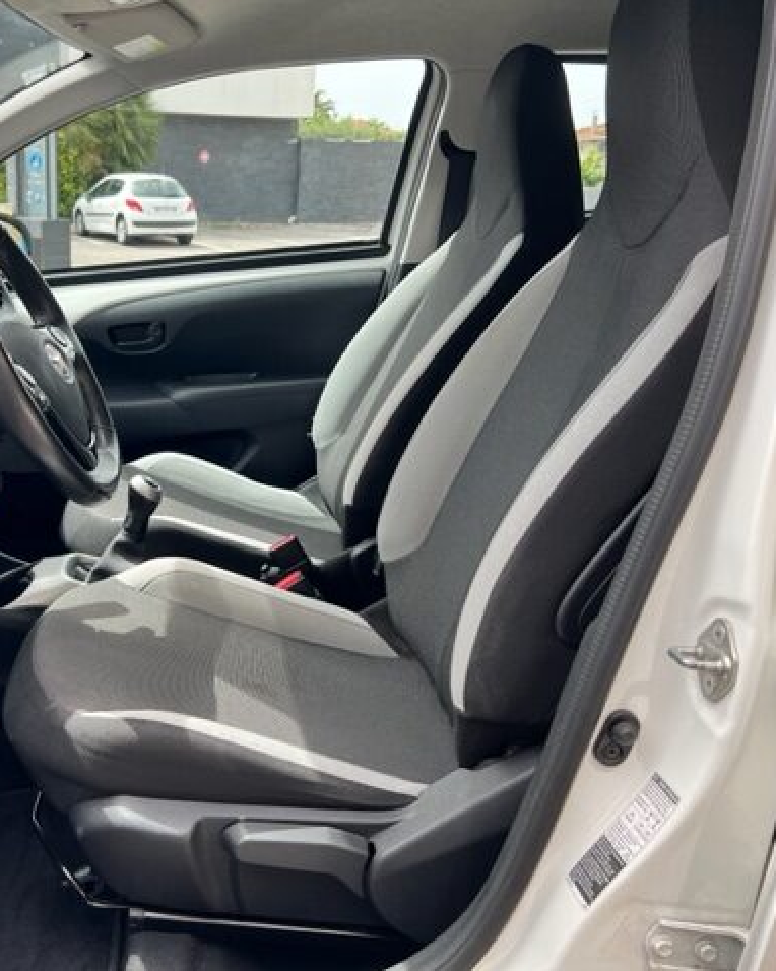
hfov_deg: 41.8
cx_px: 175
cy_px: 486
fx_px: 977
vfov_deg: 52.9
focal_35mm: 34
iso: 50
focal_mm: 5.7
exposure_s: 1/567
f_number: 1.5
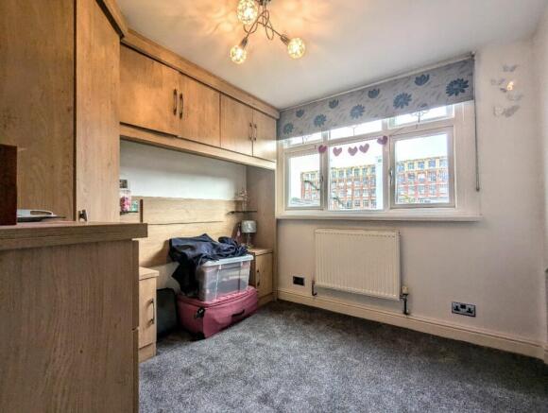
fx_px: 254
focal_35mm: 16
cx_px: 274
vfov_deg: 78.3
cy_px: 206
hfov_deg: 94.4
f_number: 2.2
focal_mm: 2.35
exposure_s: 1/100
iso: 42
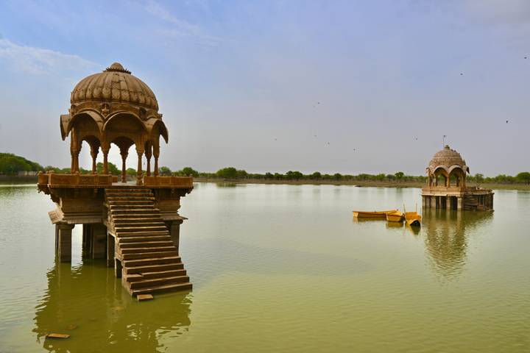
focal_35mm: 24
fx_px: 353
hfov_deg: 73.7
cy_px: 176
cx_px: 265
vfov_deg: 53.1
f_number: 8
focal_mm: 16
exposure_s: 1/500
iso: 100
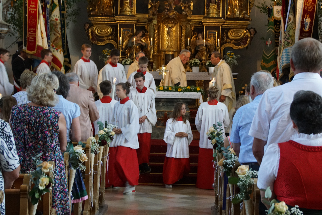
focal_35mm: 99
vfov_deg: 13.9
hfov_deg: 20.7
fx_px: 882
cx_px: 181
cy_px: 108
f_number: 8
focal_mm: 55
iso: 1600
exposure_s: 1/50
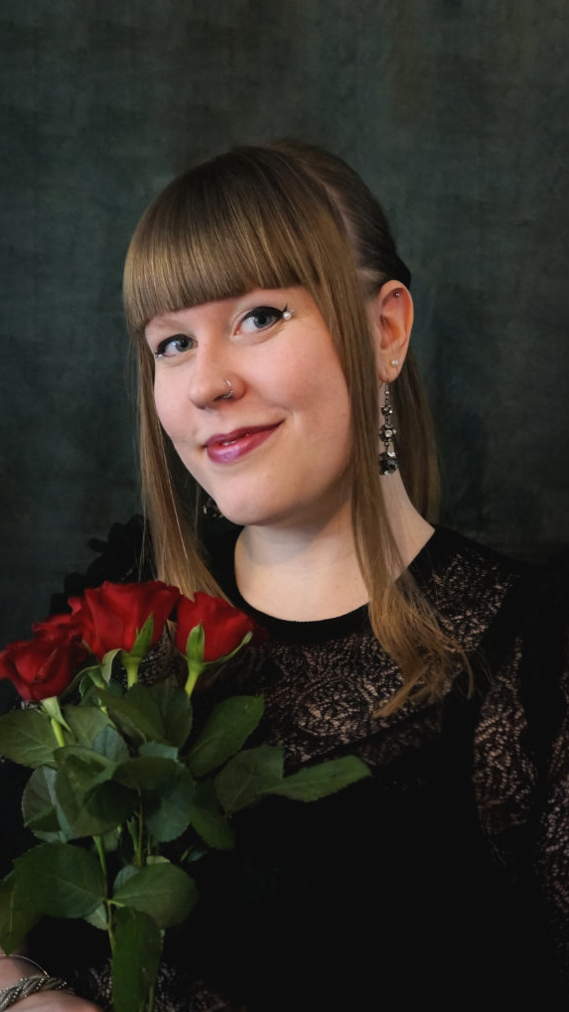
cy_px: 506
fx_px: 1610
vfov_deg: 34.9
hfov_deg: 20.0
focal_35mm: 60
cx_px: 265
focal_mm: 57
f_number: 5
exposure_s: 1/100
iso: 6400
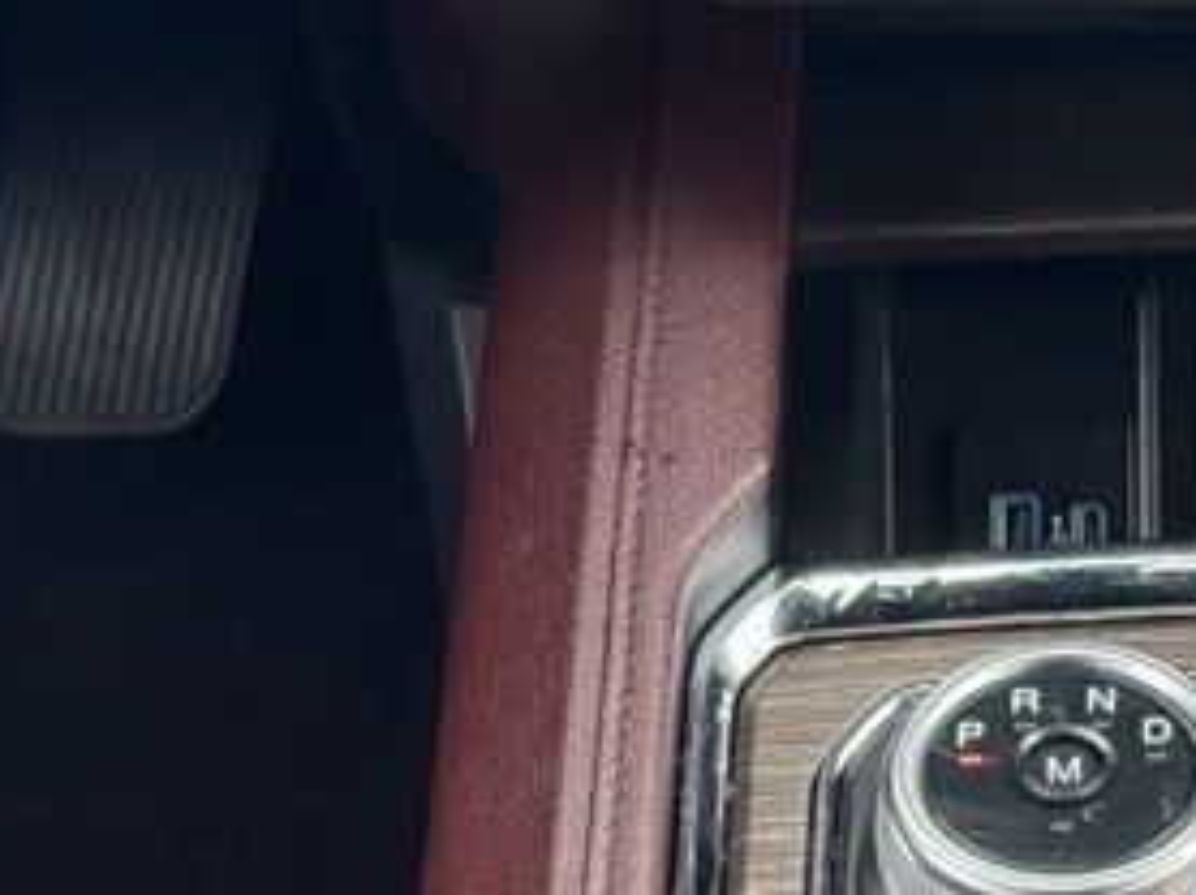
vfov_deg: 8.1
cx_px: 1463
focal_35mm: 177
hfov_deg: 11.0
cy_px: -688
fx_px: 6110
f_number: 1.78
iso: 80
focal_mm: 6.76
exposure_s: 1/121
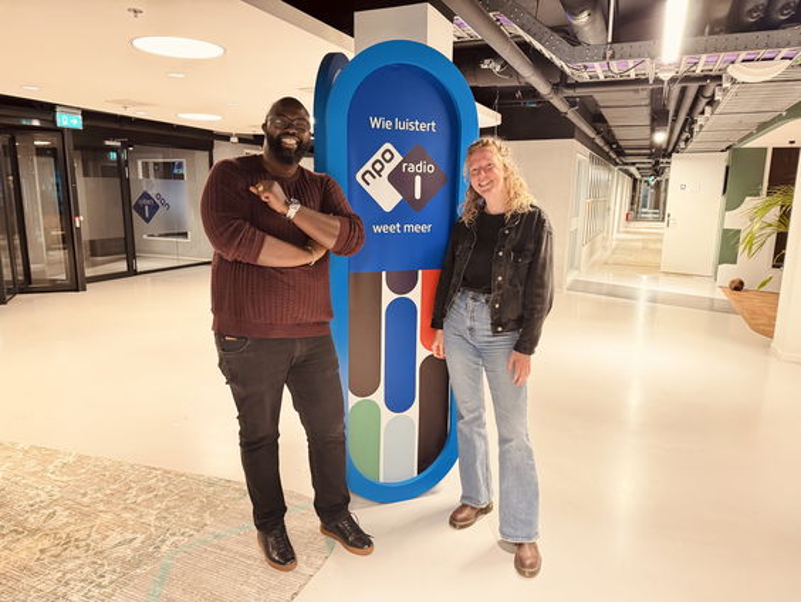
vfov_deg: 56.9
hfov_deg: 71.5
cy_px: 301
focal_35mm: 24
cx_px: 400
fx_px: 556
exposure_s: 1/50
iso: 640
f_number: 1.78
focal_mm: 6.76
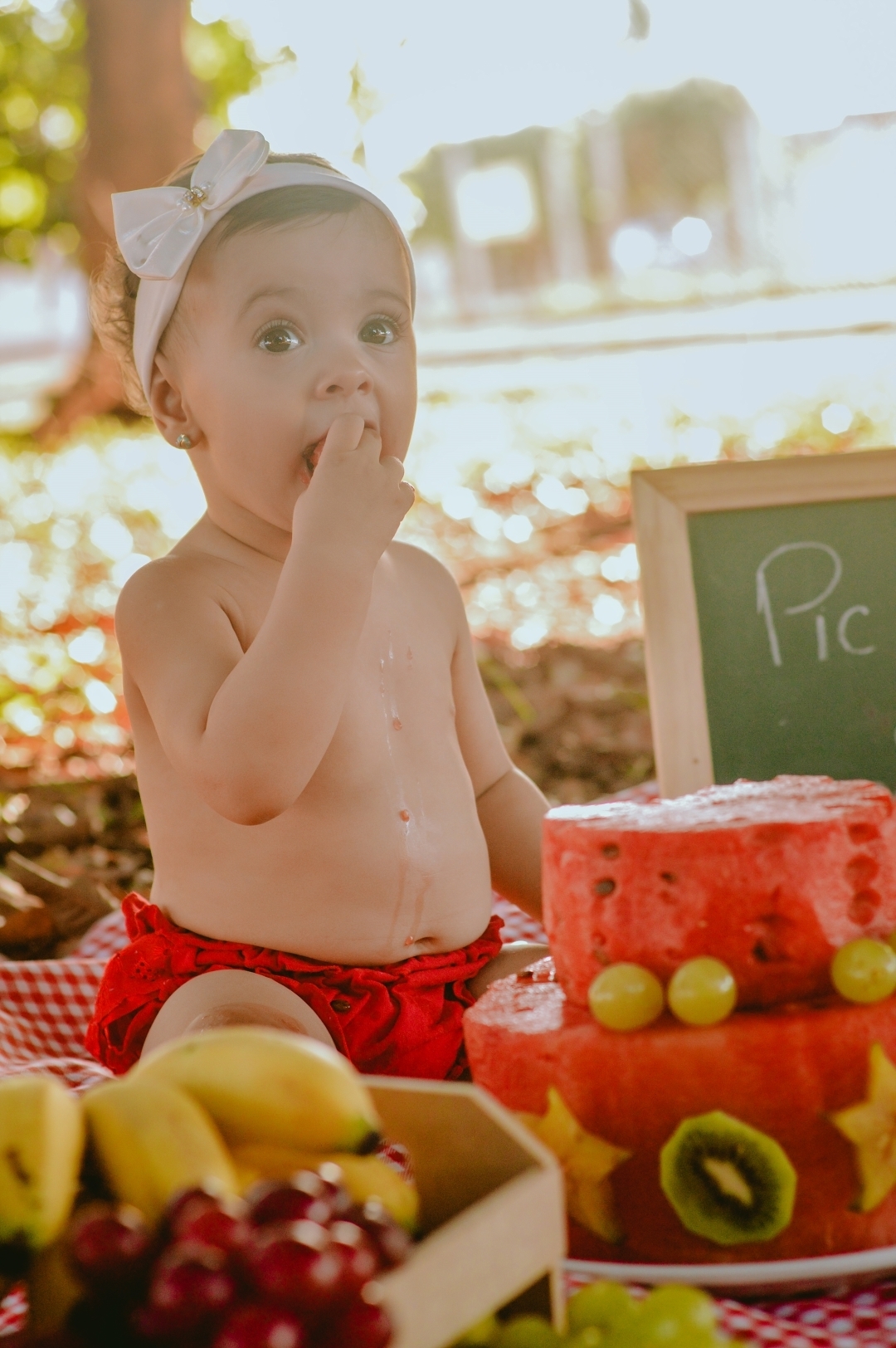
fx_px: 2805
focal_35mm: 75
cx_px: 448
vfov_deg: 27.0
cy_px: 674
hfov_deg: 18.2
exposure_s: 1/400
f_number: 3.5
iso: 800
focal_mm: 50
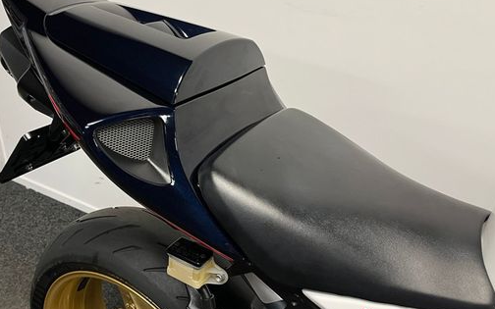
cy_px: 127
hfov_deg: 55.0
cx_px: 201
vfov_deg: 36.2
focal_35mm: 35
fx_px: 472
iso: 100
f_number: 1.6
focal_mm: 5.1
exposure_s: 1/50
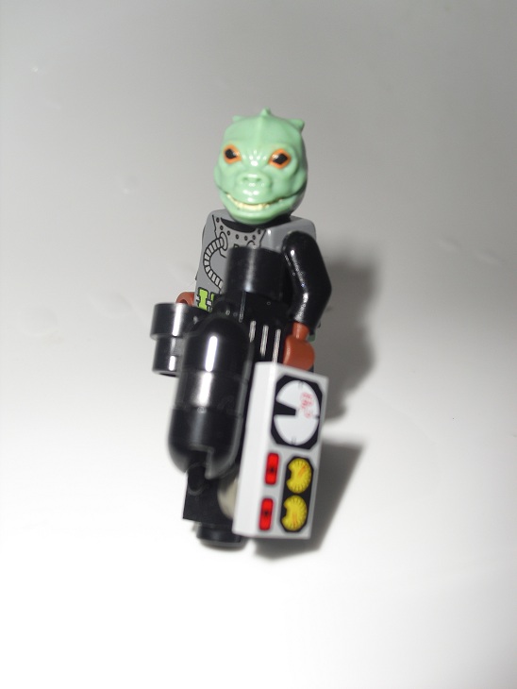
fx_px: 716
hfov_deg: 39.7
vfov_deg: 51.3
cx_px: 258
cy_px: 344
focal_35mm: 36
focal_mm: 6.3
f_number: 3.1
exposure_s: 1/60
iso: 64
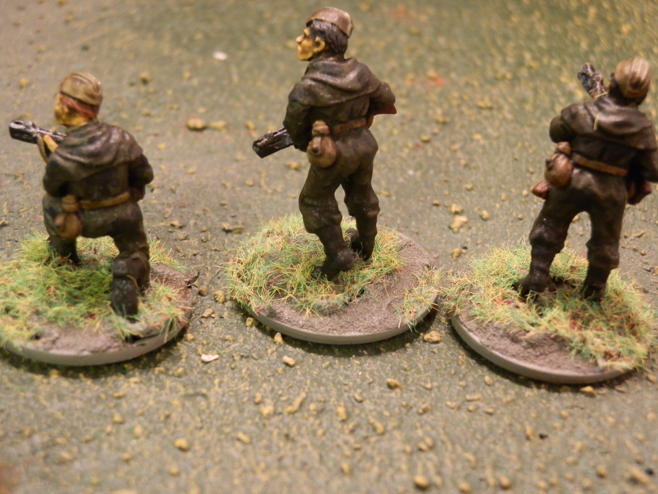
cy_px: 247
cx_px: 329
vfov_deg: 24.0
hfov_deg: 31.7
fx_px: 1160
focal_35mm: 61
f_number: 3.7
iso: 320
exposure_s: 1/8
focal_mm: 10.99
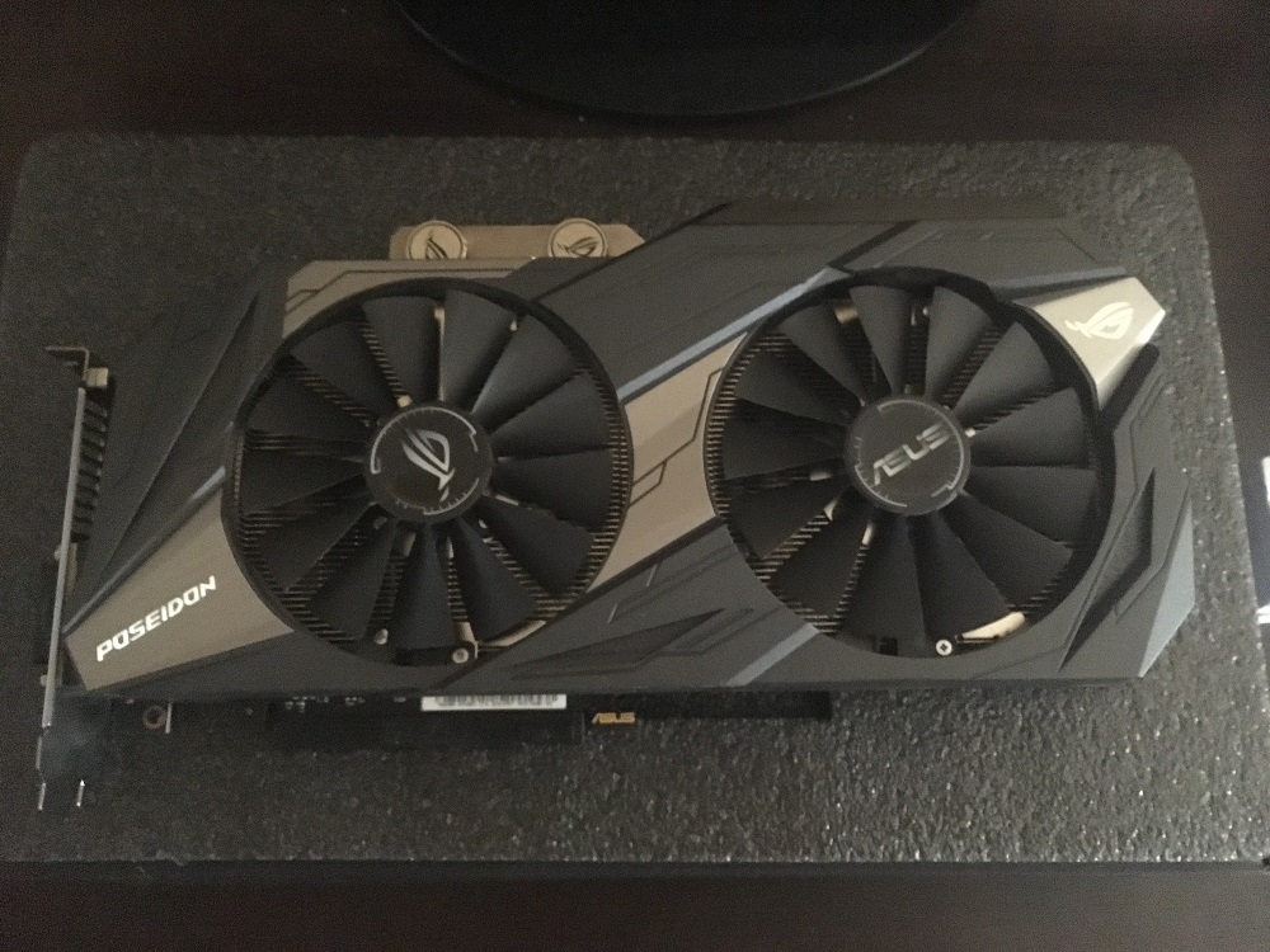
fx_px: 1064
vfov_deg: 48.2
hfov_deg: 61.7
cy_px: 476
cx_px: 635
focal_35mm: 29
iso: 2000
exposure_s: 1/17
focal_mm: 4.15
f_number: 2.2
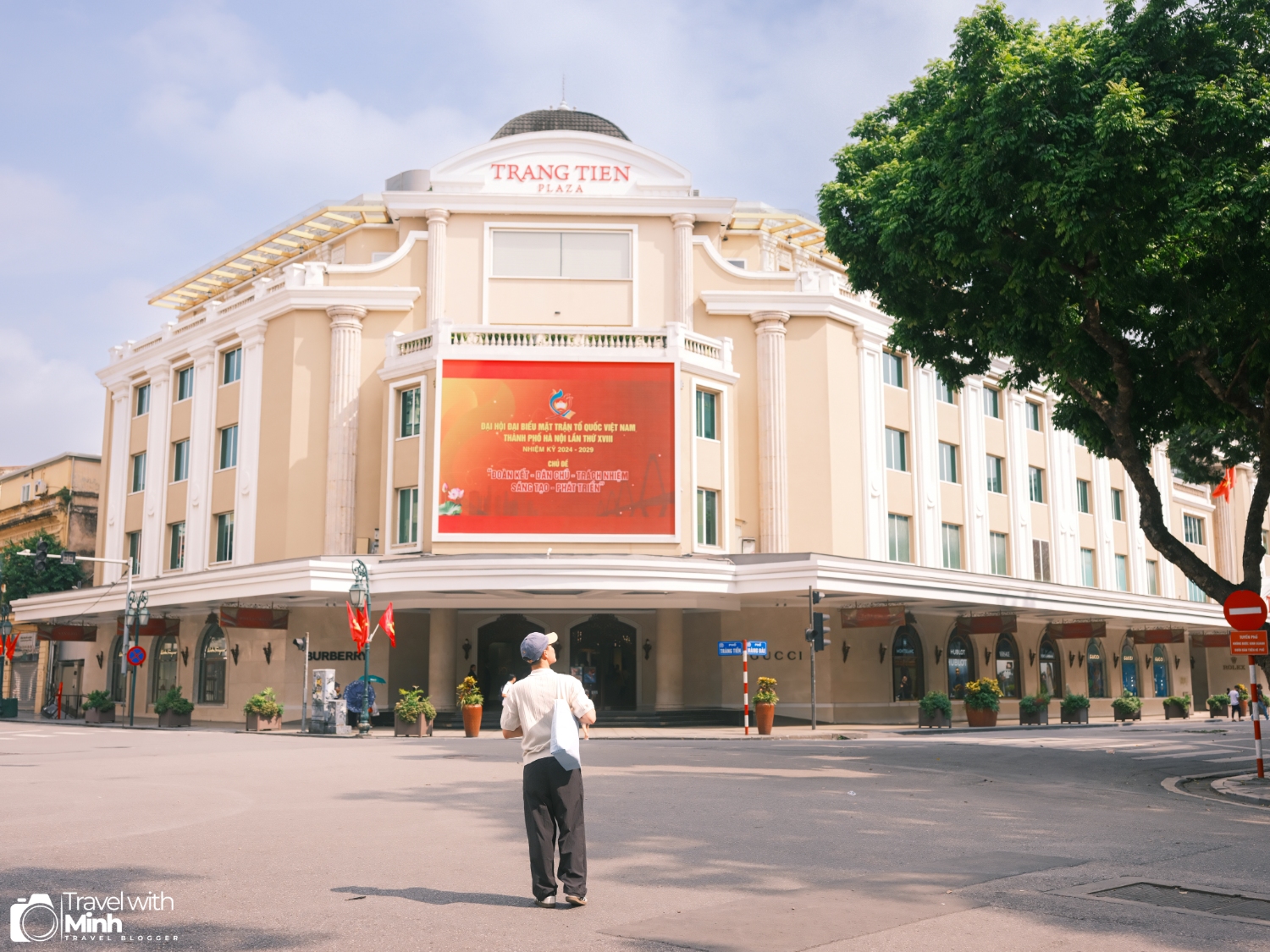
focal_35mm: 36
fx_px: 1321
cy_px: 476
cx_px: 635
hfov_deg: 51.4
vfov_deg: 39.7
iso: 200
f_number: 4.5
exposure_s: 1/550
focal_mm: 45
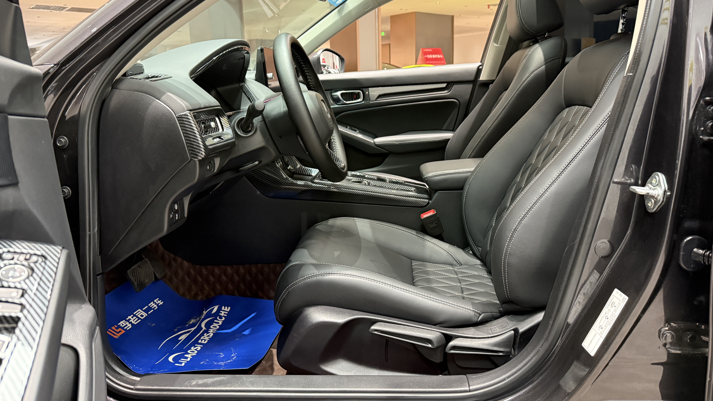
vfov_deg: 42.7
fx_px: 510
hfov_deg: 69.9
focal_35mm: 27
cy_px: 157
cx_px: 354
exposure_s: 1/50
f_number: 1.78
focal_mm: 6.76
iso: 640
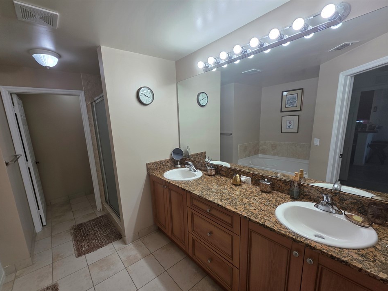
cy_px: 156
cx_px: 180
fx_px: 157
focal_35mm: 14
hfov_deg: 101.9
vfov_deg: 85.5
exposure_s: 1/120
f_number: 1.9
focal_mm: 2.2
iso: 32
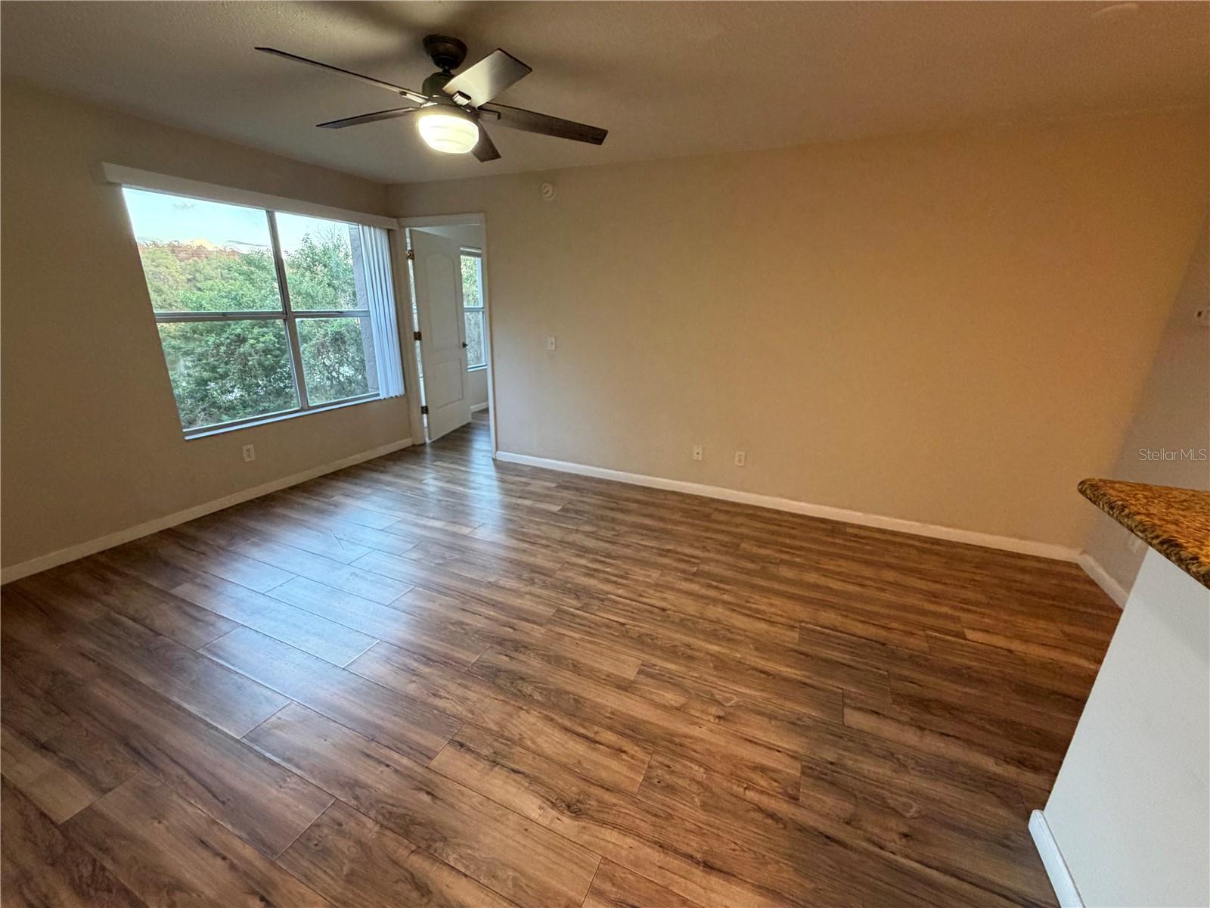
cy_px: 454
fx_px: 489
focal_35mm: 14
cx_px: 605
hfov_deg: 102.1
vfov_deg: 85.7
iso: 400
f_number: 2.2
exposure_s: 1/60
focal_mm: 2.22
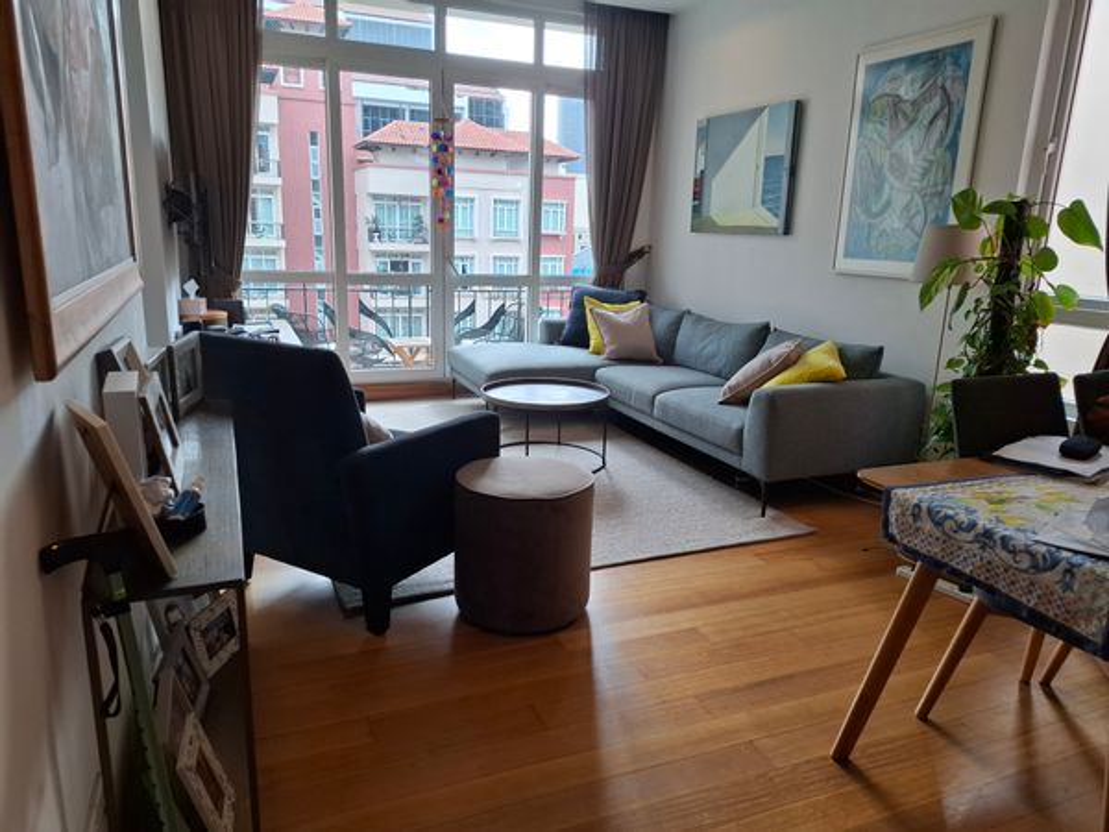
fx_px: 737
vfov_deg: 58.9
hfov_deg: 73.9
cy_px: 416
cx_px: 554
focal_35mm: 23
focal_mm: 5.54
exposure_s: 1/117
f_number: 1.8
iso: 50
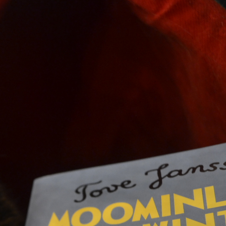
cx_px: -53
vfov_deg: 18.0
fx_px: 680
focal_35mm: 92
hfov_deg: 17.9
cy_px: 266
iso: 400
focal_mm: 20
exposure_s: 1/1.3
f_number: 3.8
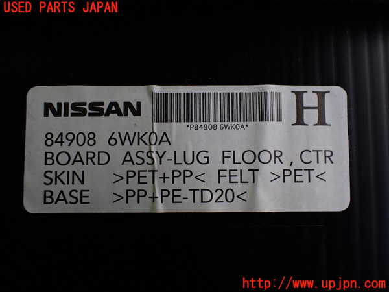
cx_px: 194
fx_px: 337
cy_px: 146
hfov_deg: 60.0
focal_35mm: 30
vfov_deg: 46.8
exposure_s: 1/125
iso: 200
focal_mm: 5.4
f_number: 2.3
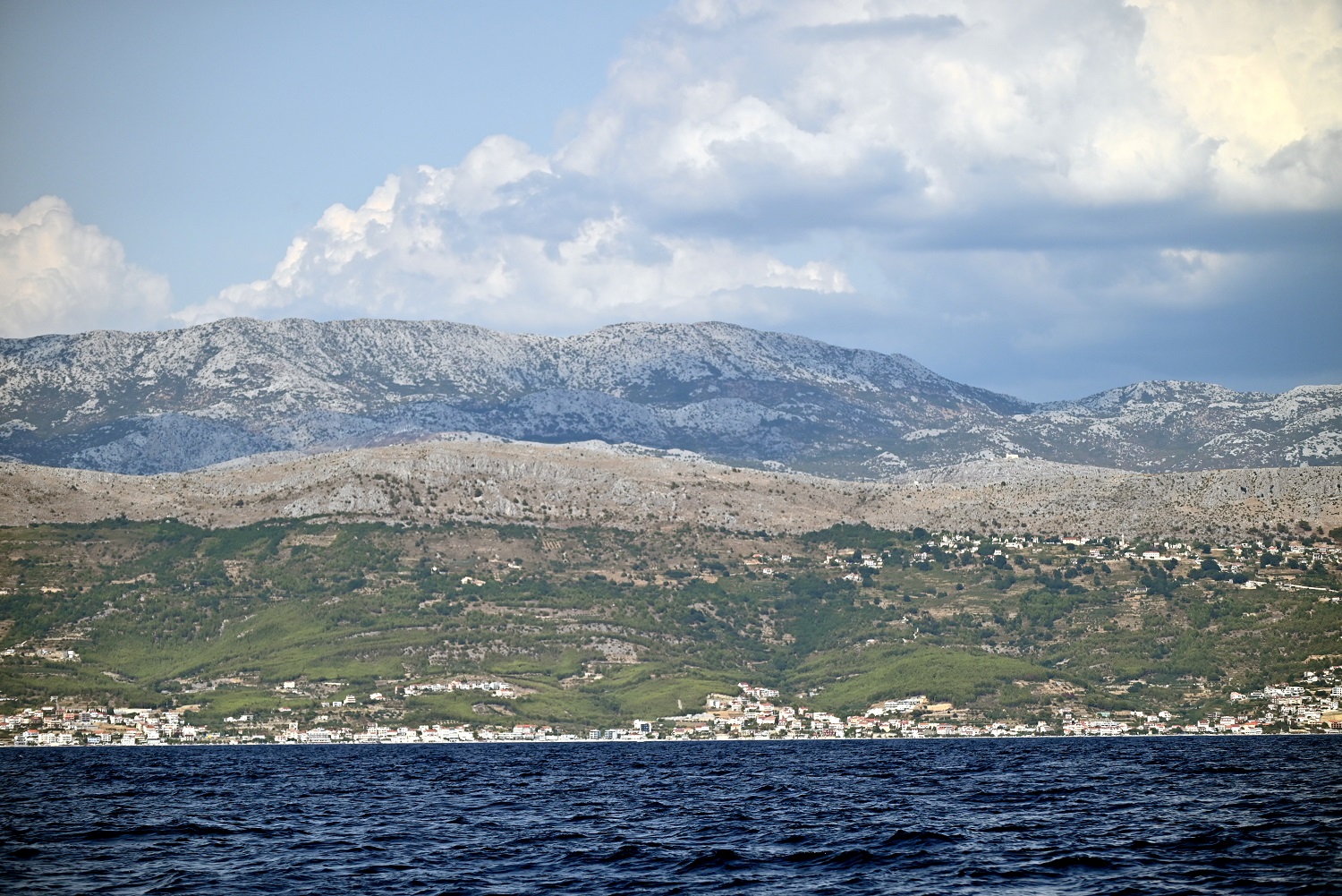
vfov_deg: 11.8
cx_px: 671
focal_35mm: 116
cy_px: 448
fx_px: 4325
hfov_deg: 17.6
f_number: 4.8
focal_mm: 116
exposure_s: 1/4000
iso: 250
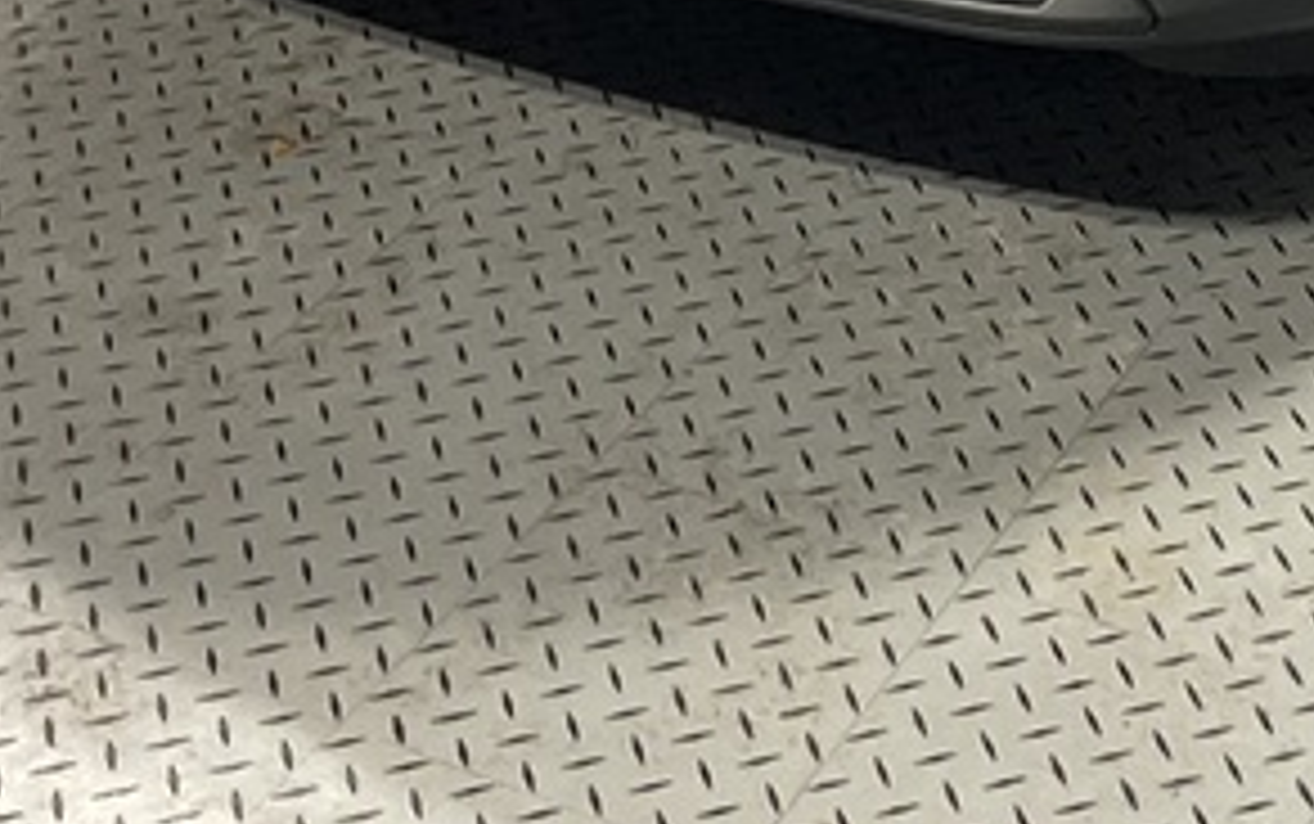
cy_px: -756
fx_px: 3620
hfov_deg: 20.2
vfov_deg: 11.8
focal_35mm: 101
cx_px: 1138
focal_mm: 3
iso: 50
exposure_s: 1/60
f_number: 1.8
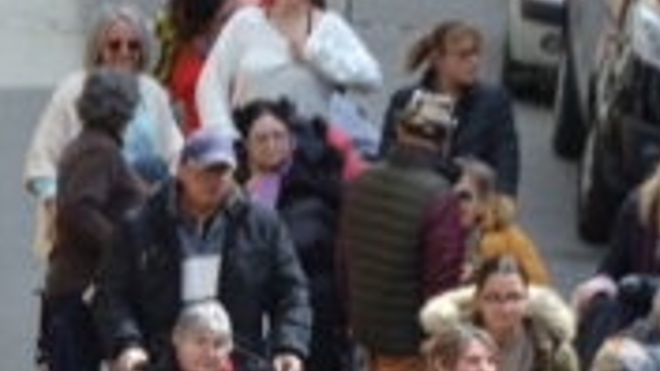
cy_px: 753
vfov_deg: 1.8
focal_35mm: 656
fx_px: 11482
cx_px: 75
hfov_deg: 3.3
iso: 100
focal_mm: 105
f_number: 6.3
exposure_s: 1/160
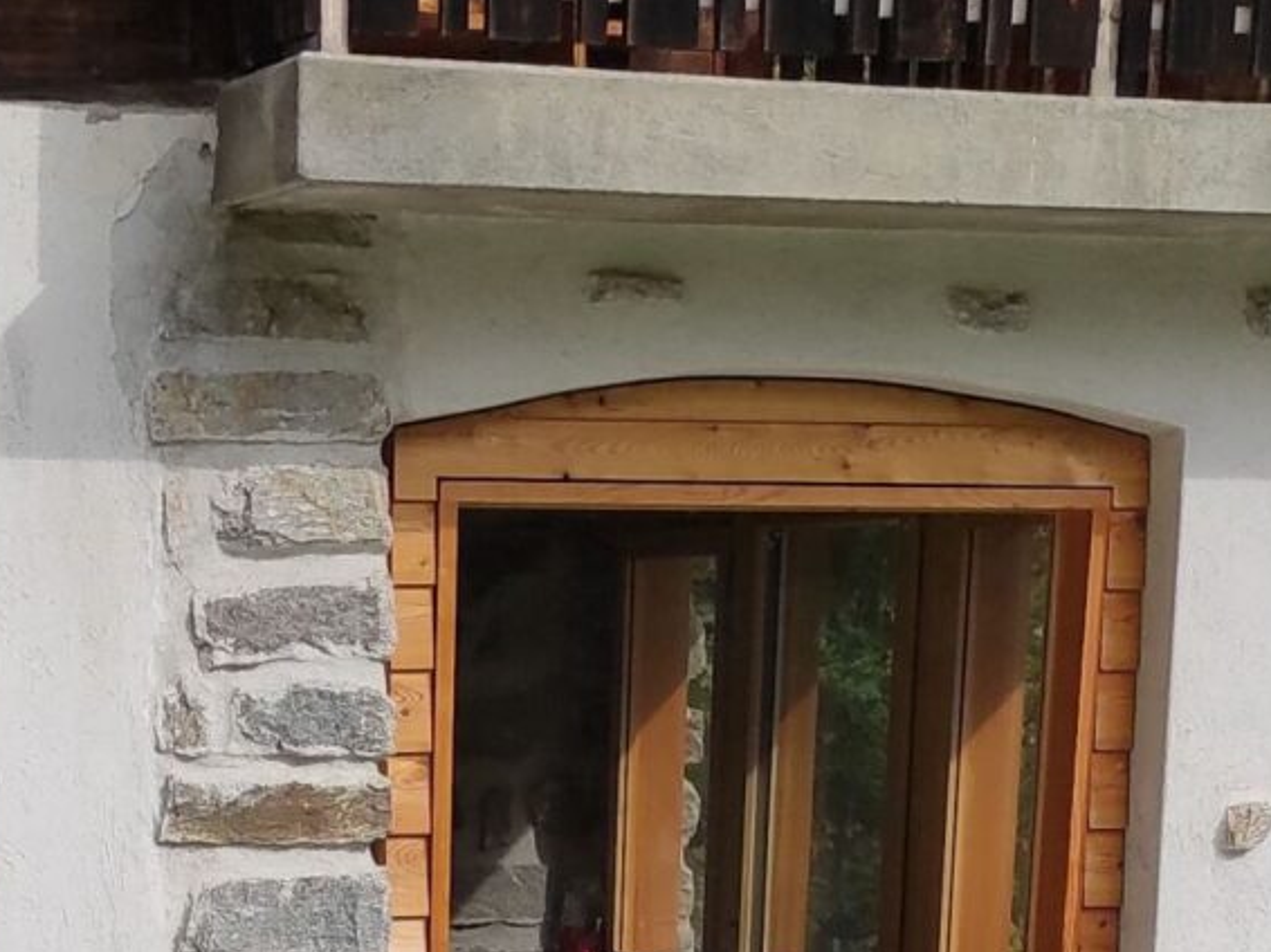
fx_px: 4147
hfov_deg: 17.3
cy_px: 2072
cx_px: 258
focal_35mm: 113
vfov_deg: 11.4
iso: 100
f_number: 1.89
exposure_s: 1/1111
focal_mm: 5.43
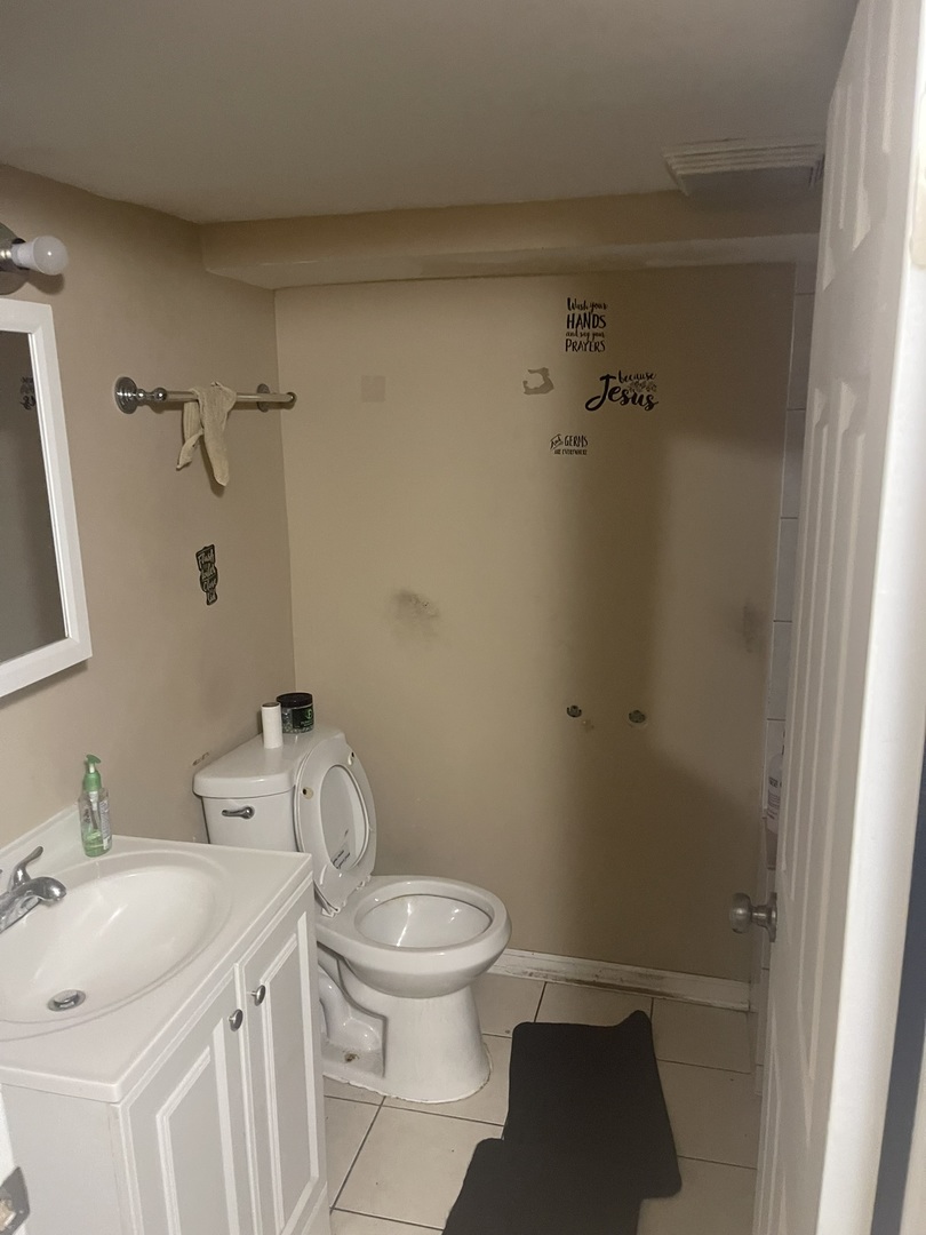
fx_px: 892
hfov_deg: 54.9
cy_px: 618
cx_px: 463
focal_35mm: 25
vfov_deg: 69.4
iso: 500
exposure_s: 1/60
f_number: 1.6
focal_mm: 5.1
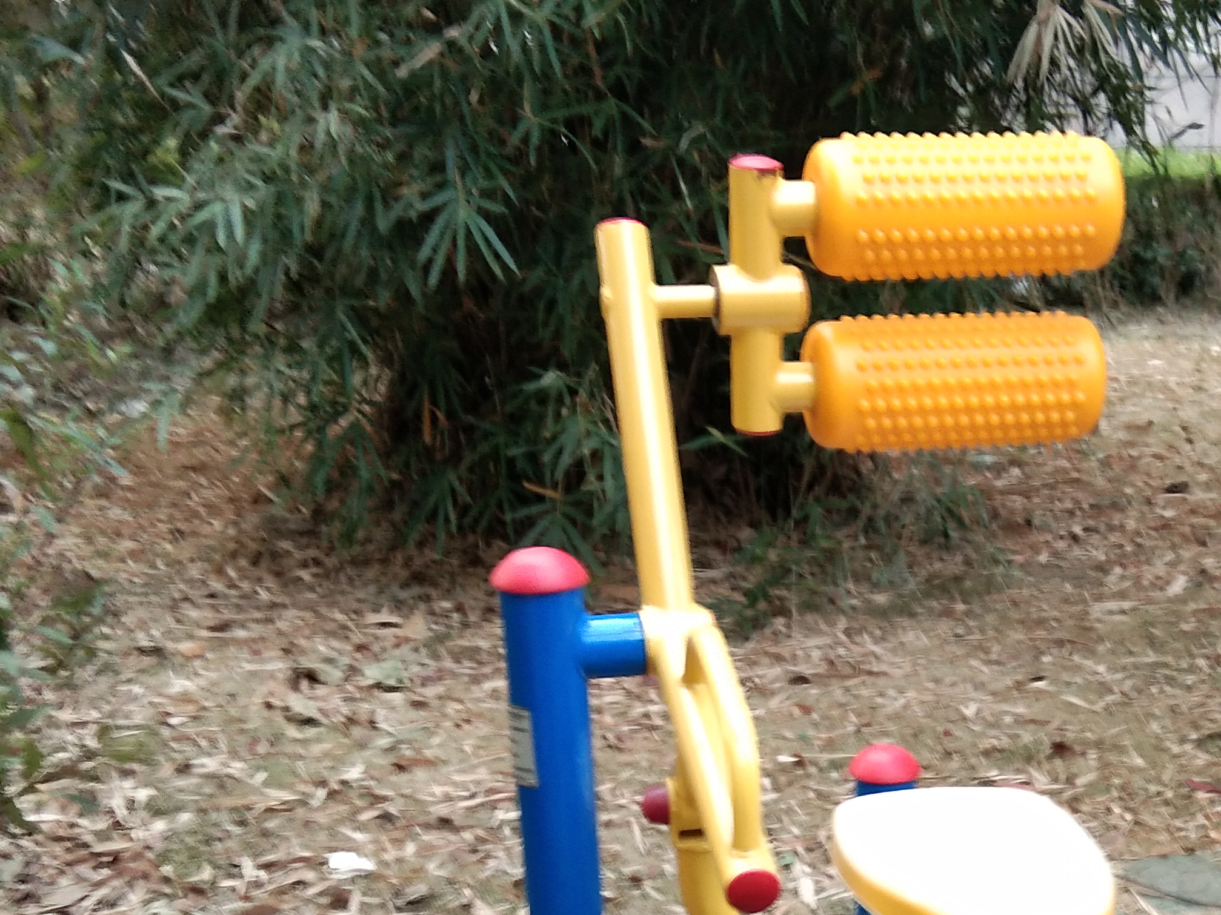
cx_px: 934
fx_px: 2257
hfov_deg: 29.7
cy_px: 885
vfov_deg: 22.2
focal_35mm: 64
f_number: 2.2
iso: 200
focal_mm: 3.69
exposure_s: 1/33.3
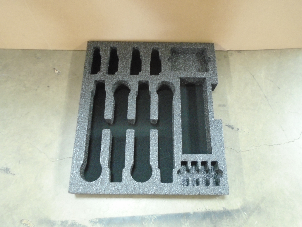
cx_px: 151
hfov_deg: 67.3
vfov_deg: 53.1
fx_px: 227
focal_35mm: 26
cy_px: 114
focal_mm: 4.6
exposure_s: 1/5
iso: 400
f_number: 3.2
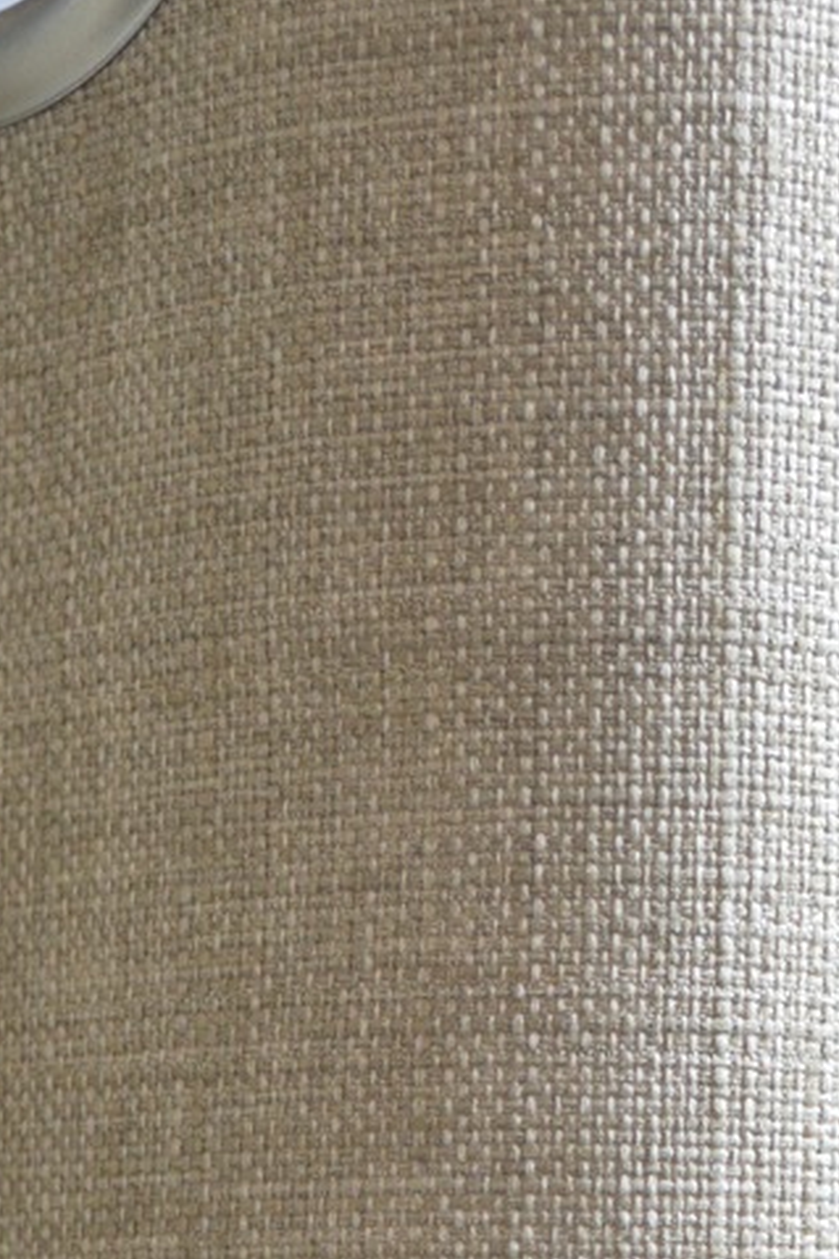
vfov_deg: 18.7
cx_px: 718
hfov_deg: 12.5
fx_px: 3822
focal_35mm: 109
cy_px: 792
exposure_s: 1/50
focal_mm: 29
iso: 800
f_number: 4.5
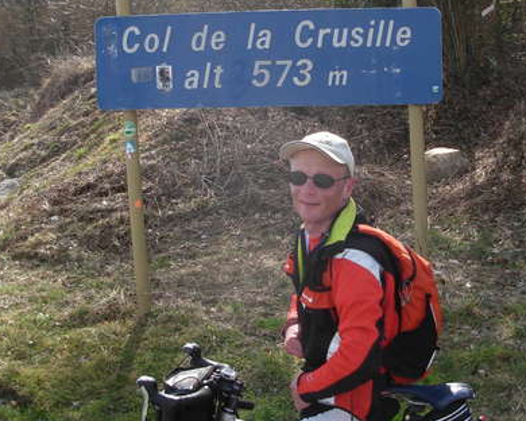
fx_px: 887
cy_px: 154
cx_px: 282
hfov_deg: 33.0
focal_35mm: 57
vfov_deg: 26.6
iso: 79
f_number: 2.9
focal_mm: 6.3
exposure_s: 1/558
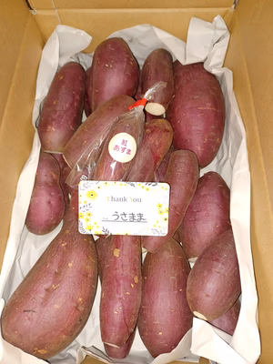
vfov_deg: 69.4
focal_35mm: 25
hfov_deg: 54.9
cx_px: 136
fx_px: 263
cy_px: 182
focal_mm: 4.6
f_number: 1.8
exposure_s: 1/50
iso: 125
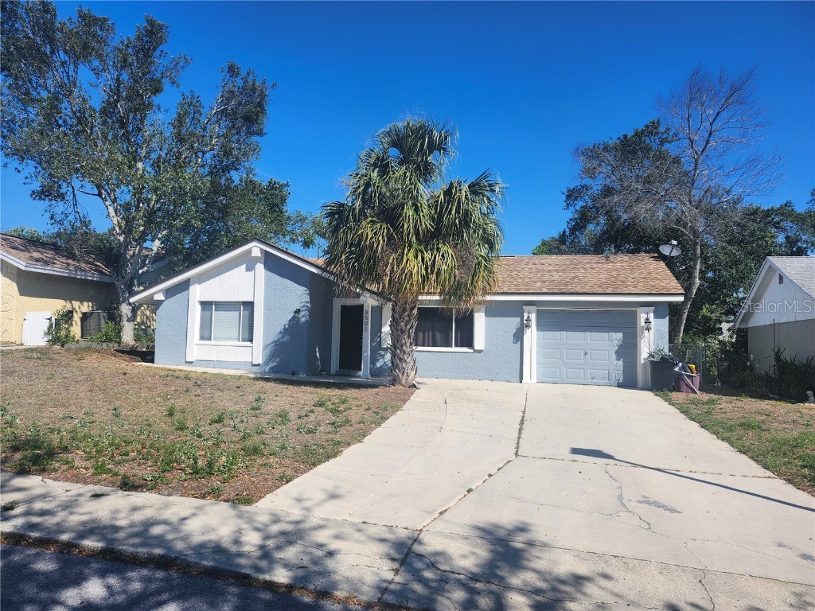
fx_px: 542
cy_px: 306
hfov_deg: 73.9
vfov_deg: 58.9
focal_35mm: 23
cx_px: 408
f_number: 1.8
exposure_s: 1/1889
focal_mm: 5.54
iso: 25
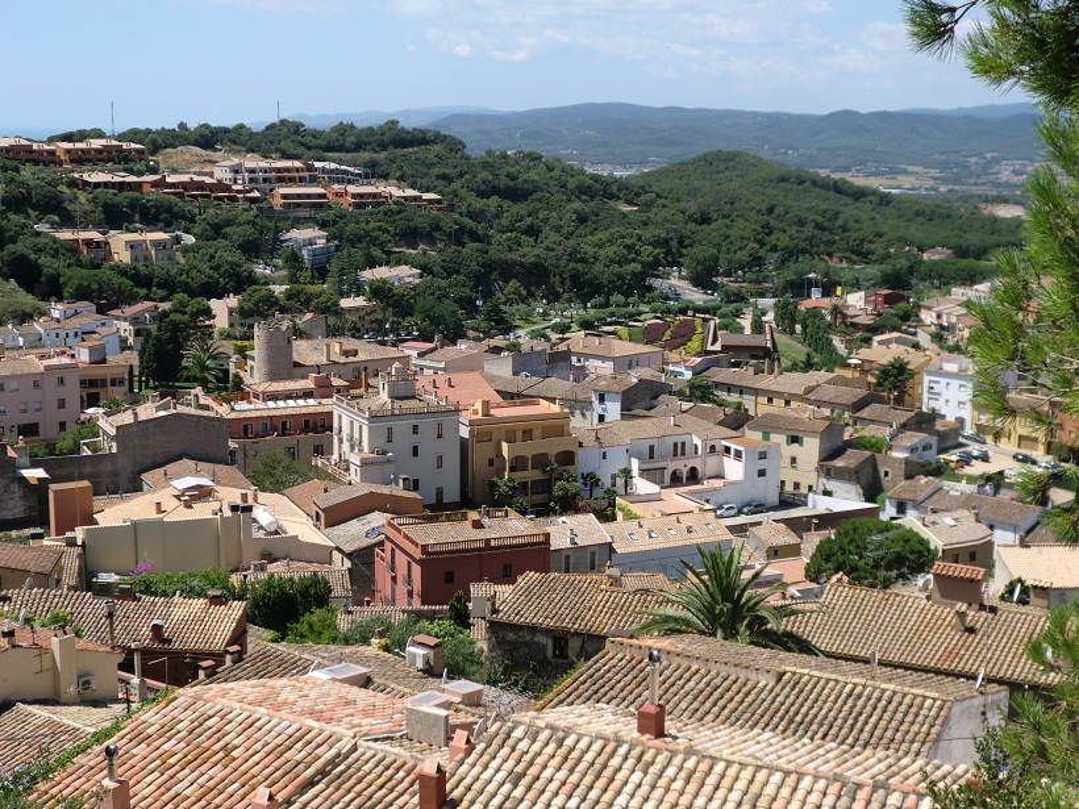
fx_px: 1590
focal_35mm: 51
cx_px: 540
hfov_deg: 37.5
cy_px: 404
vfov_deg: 28.6
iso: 64
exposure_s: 1/640
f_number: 3.8
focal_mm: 9.4
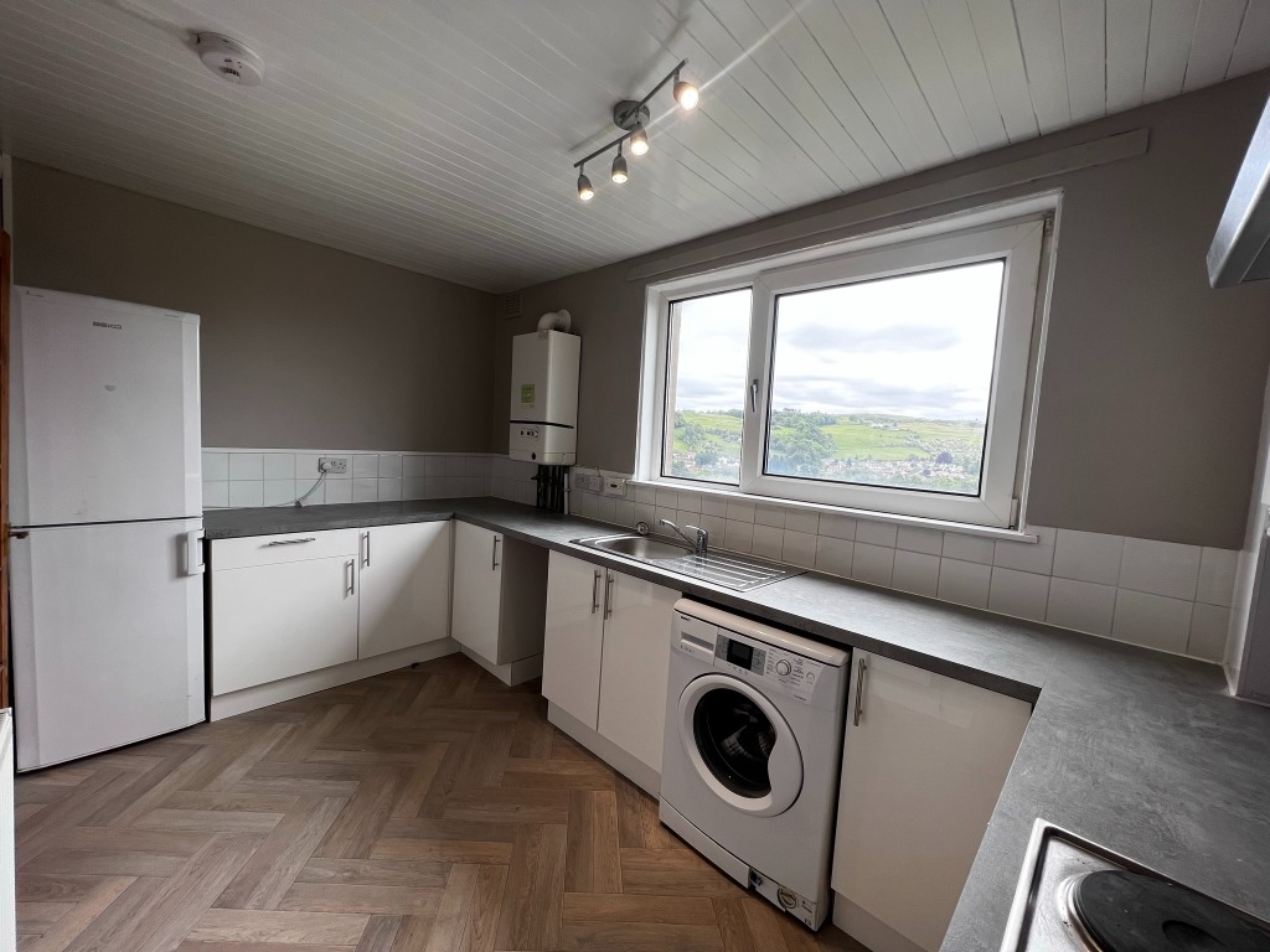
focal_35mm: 13
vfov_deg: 89.9
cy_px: 476
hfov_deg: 106.2
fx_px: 477
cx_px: 635
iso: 32
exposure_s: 1/226
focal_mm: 1.57
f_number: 1.8
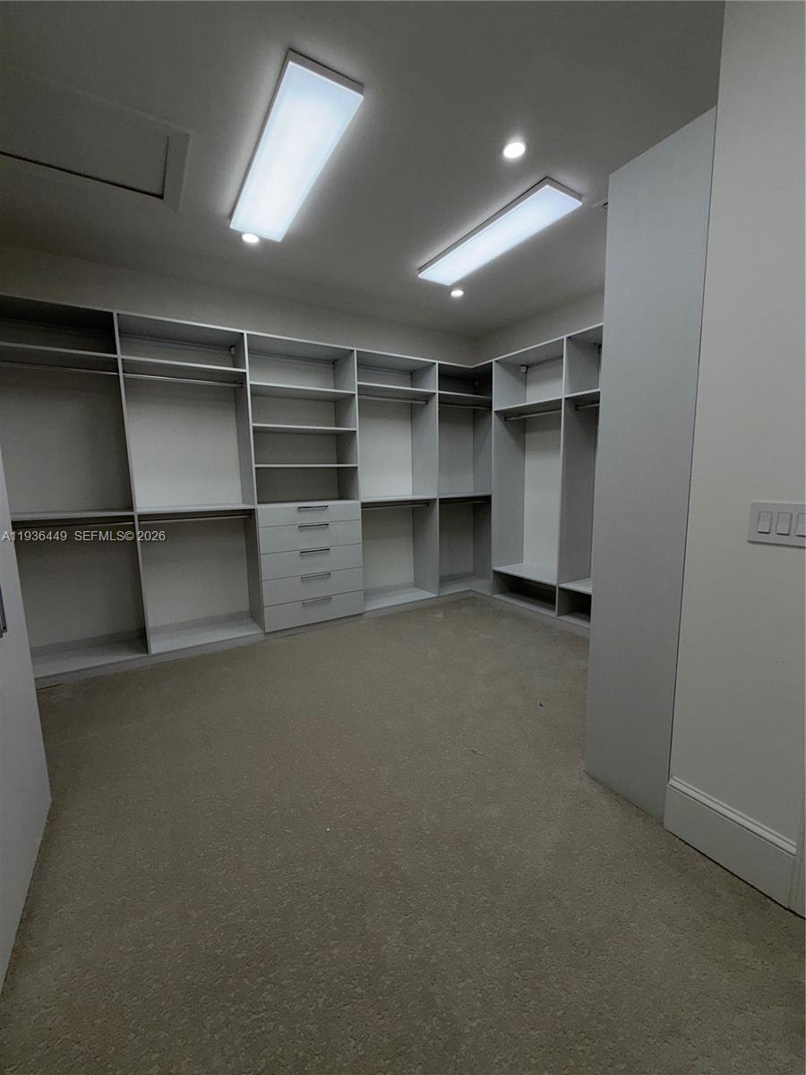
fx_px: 435
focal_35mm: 14
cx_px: 403
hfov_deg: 85.7
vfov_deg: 102.1
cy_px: 538
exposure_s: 1/120
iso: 16
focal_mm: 2.22
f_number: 2.2
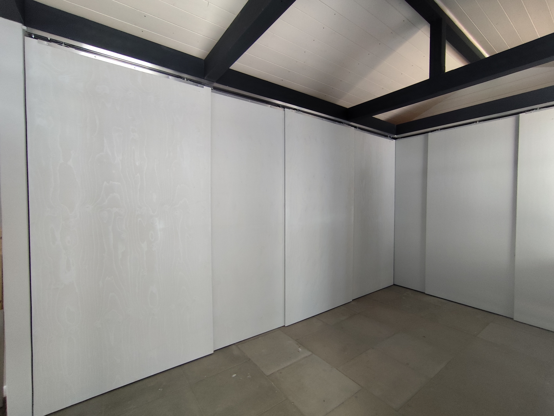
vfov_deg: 78.2
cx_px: 277
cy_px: 208
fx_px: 256
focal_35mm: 16
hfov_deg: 94.5
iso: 100
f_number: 2.2
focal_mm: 1.65
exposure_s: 1/50
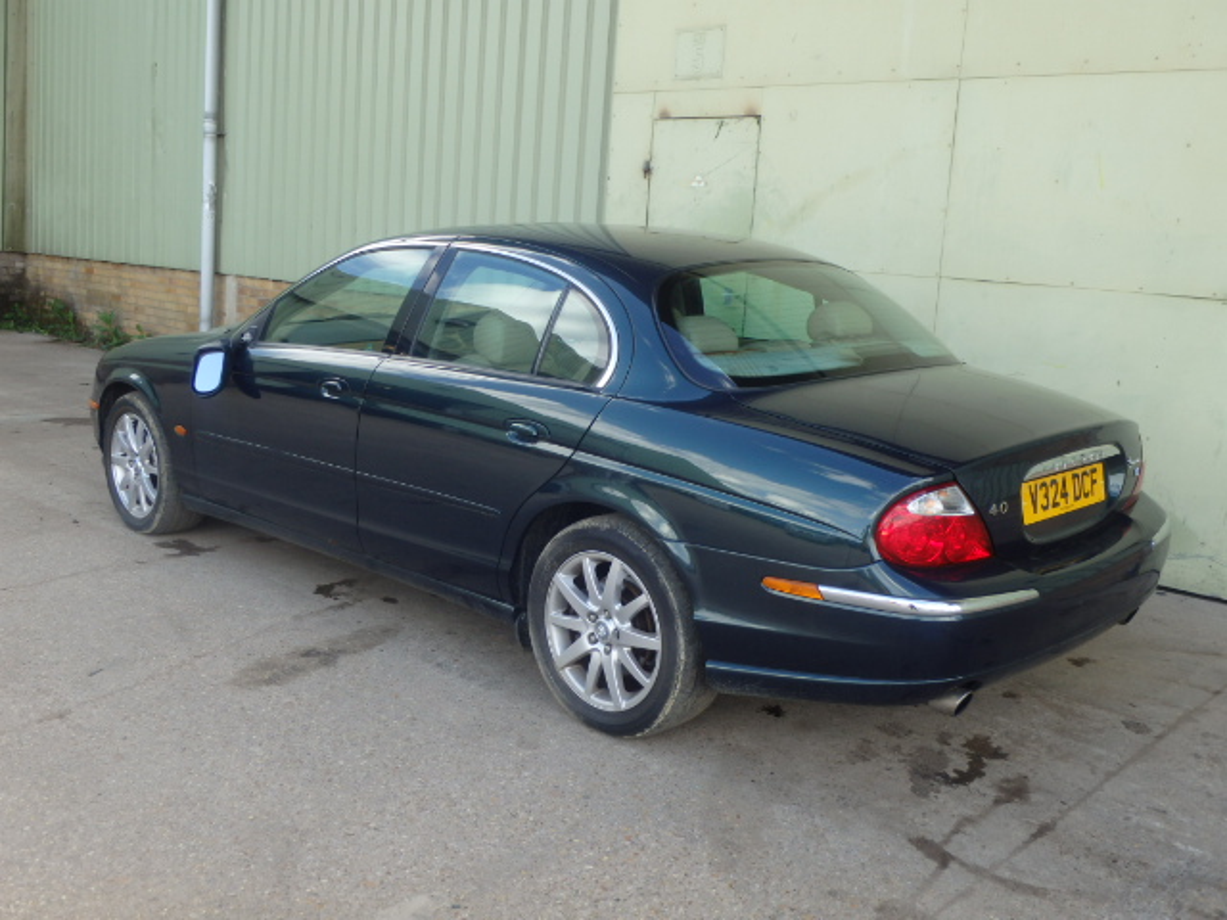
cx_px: 614
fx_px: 1276
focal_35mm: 36
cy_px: 460
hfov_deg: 51.4
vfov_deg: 39.7
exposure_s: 1/100
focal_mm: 6.4
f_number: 4.5
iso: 125
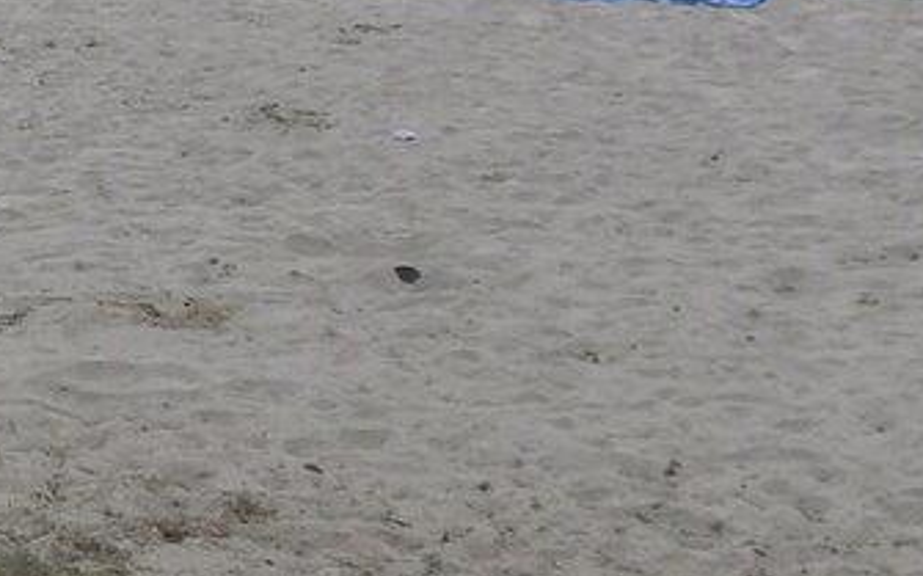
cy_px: -17
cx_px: -369
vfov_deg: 8.8
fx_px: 3721
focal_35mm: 148
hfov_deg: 13.5
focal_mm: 6.9
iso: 100
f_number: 12
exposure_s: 1/250
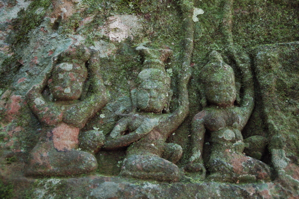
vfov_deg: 25.7
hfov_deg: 37.9
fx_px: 436
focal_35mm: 52
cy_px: 100
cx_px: 150
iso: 1600
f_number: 4.5
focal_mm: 35
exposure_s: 1/60
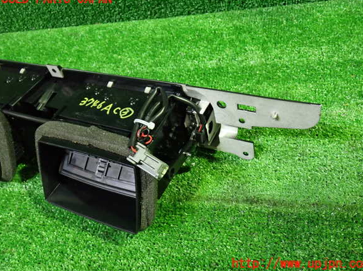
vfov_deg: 45.4
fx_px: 325
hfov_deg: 58.4
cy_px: 131
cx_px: 186
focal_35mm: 31
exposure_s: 1/30
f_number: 2.3
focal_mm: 5.4
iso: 800
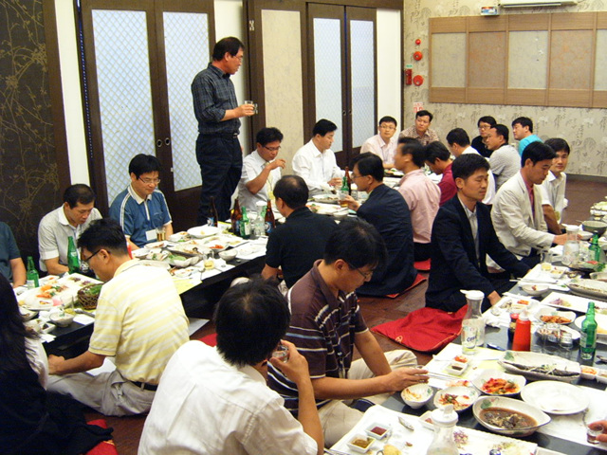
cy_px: 228
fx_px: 649
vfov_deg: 38.7
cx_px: 304
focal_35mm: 37
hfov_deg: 50.1
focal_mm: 6.2
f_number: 2.9
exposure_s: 1/8
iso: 141
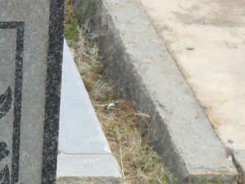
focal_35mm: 189
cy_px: 194
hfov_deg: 10.0
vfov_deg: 7.8
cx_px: -172
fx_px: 1339
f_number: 5
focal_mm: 9.3
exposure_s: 1/125
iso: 100
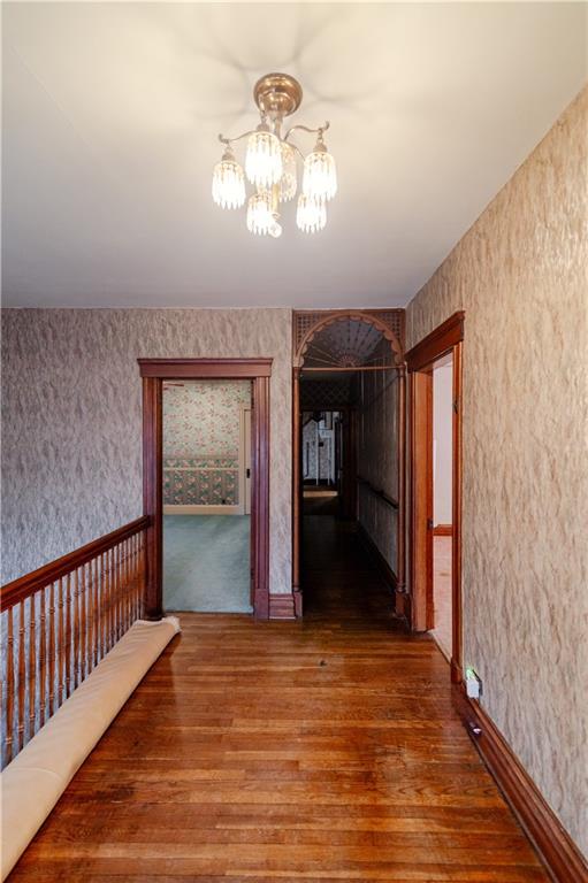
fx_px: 393
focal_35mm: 16
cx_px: 294
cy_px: 442
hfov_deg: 73.7
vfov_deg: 96.8
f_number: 3.5
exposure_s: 1/320
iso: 1000
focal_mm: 16
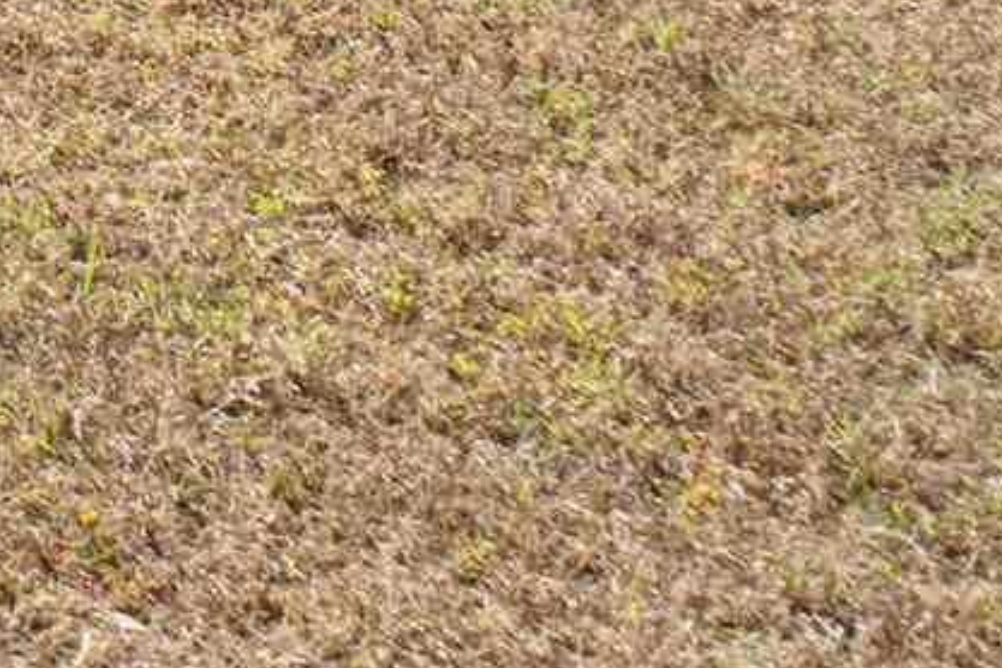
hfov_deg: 8.3
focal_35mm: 199
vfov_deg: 6.1
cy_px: -1717
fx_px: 5538
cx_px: -2290
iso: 250
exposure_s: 1/100
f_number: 9
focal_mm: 18
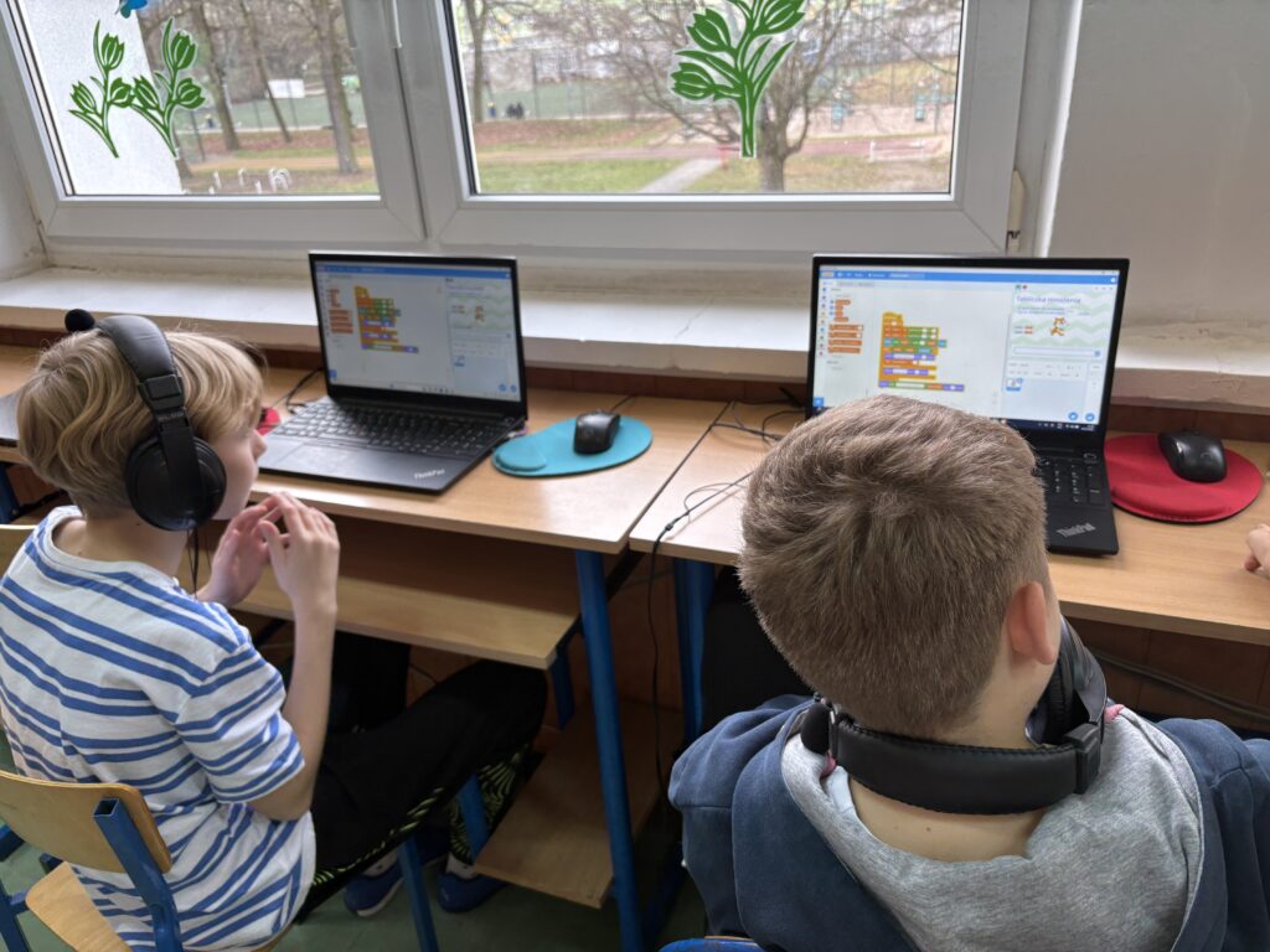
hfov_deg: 67.3
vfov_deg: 53.1
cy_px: 476
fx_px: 954
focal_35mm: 26
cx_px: 635
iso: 50
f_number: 1.6
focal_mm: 5.96
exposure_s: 1/100
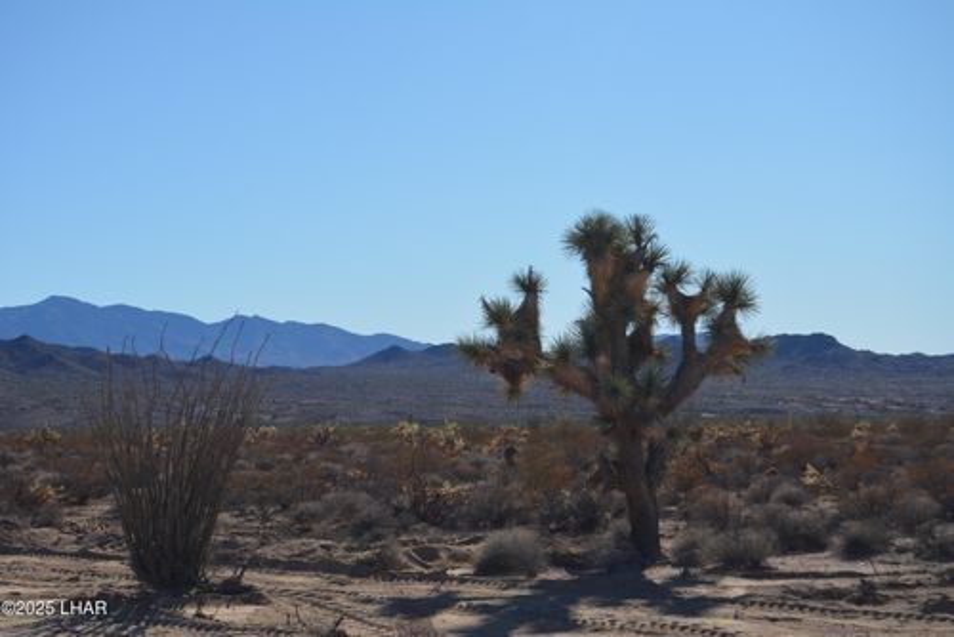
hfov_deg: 24.6
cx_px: 477
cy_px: 318
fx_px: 2187
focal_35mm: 82
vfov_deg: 16.6
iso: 400
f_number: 8
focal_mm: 55
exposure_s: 1/2000
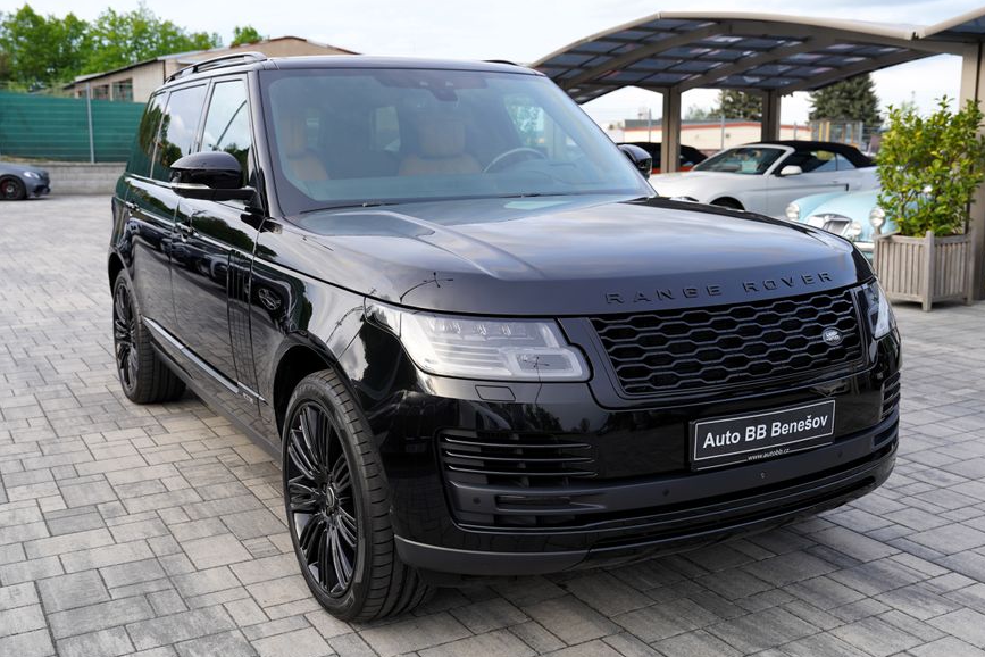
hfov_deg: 49.6
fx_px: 1067
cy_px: 331
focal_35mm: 39
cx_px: 490
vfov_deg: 34.2
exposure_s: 1/80
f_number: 4
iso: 100
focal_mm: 33
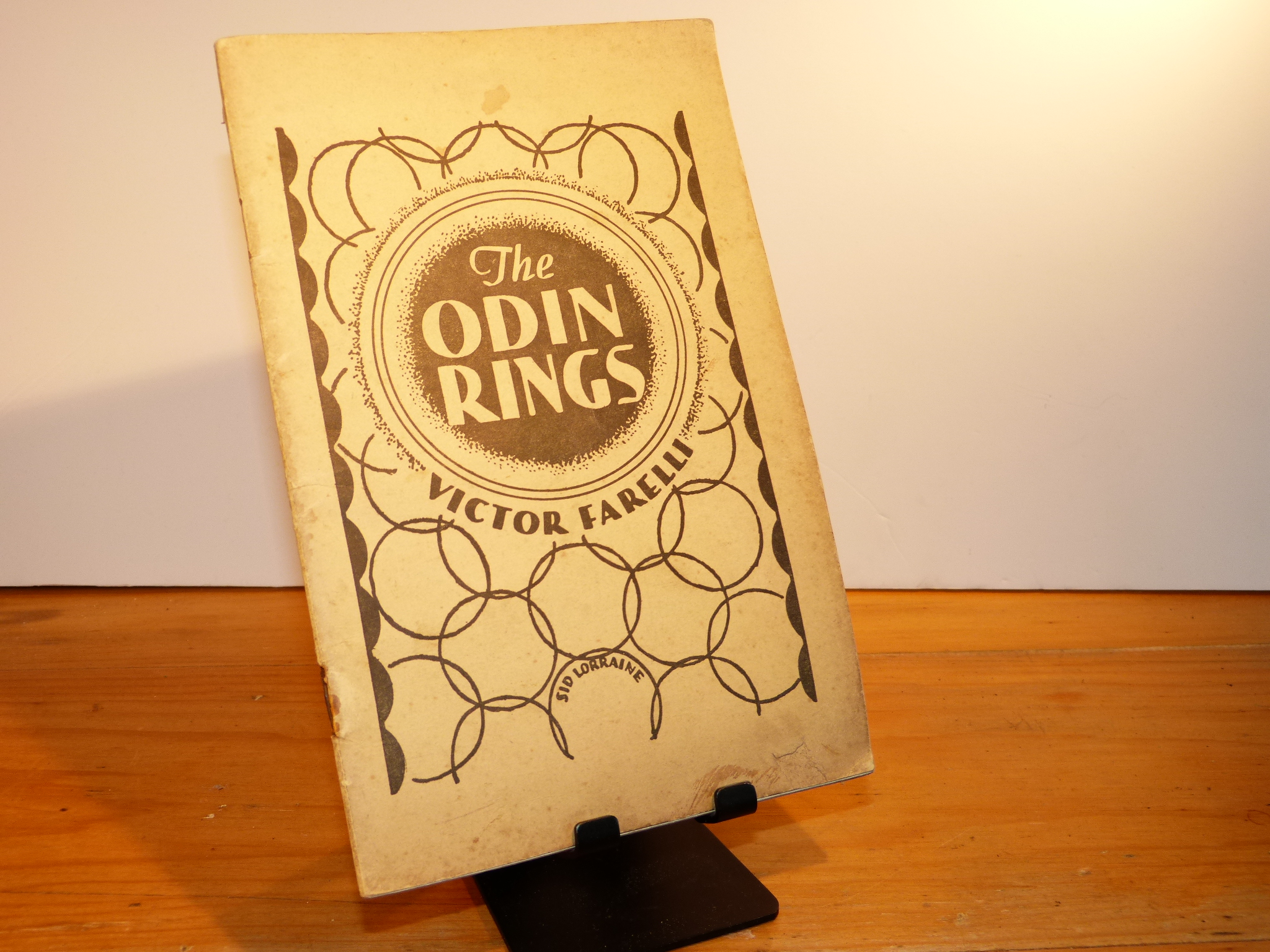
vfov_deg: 36.0
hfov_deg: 46.8
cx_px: 635
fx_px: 1468
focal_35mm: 40
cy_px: 476
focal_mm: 7.1
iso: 100
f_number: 3.1
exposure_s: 1/60
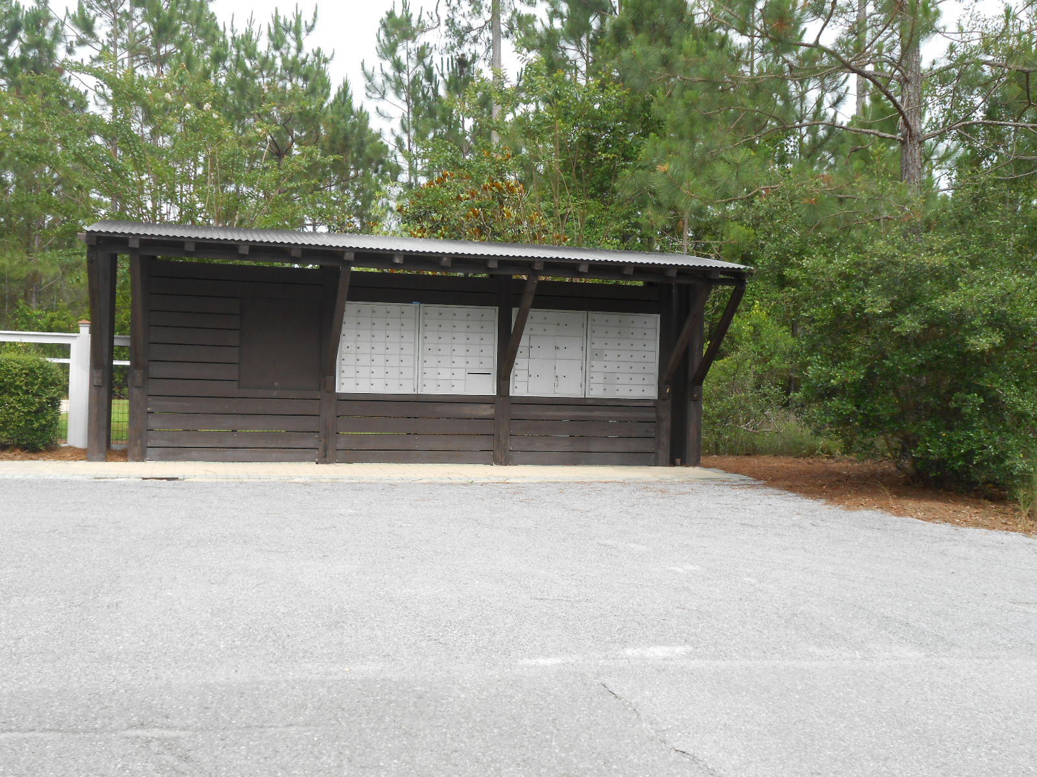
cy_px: 388
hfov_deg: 49.0
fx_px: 1138
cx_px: 518
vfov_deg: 37.7
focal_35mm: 38
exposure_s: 1/250
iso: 80
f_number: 4.2
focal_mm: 6.8
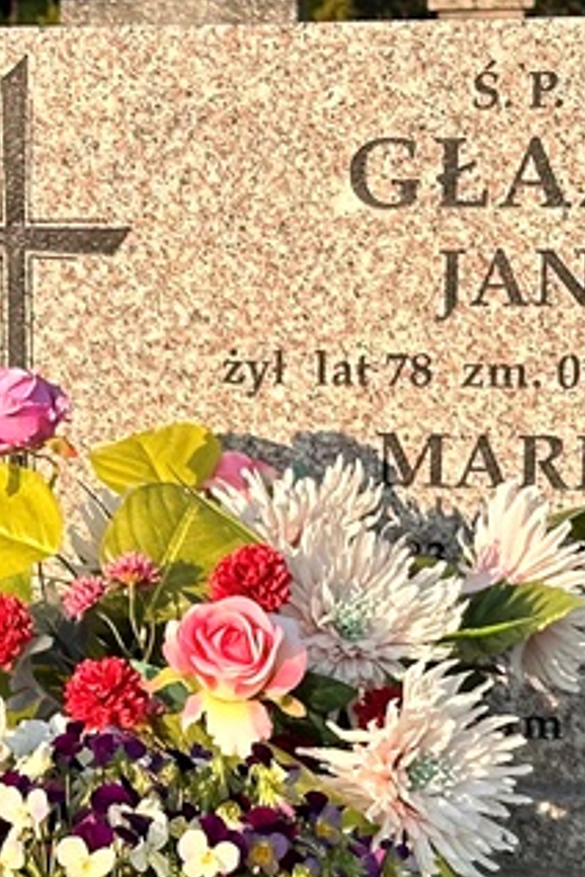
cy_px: 918
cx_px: -3
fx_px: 3924
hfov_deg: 8.5
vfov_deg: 12.6
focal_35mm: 161
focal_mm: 6.86
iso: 64
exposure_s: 1/1815
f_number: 1.78
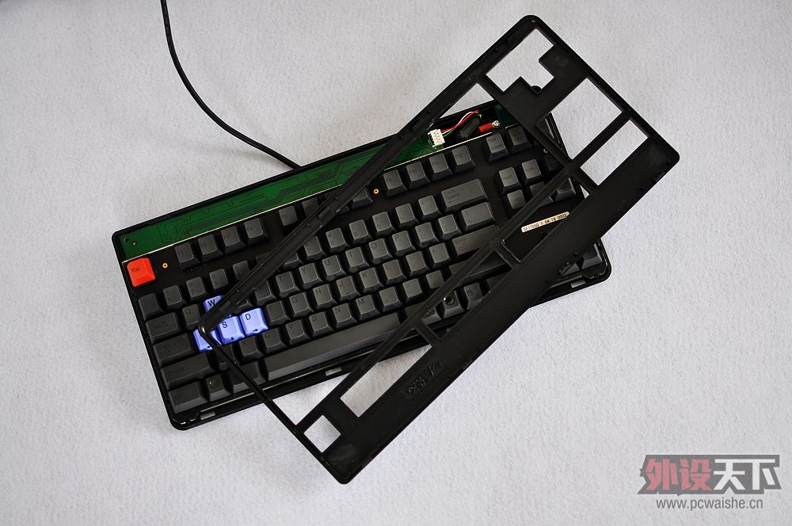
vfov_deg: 25.7
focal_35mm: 52
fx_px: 1153
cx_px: 396
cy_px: 263
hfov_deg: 37.9
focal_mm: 35
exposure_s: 1/80
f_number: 1.8
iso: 200
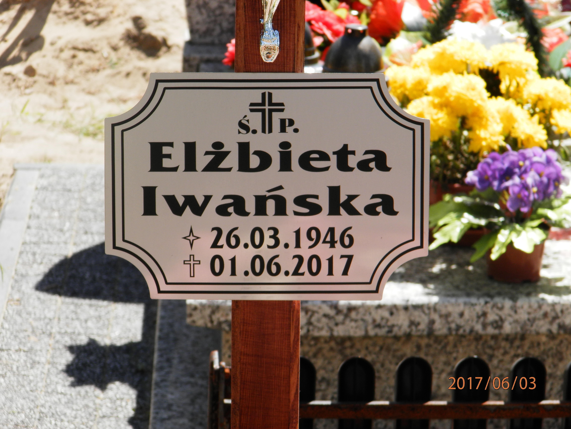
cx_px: 286
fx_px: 2969
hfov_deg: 11.0
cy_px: 214
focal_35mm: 180
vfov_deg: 8.2
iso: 80
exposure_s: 1/250
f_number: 5.1
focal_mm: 32.1
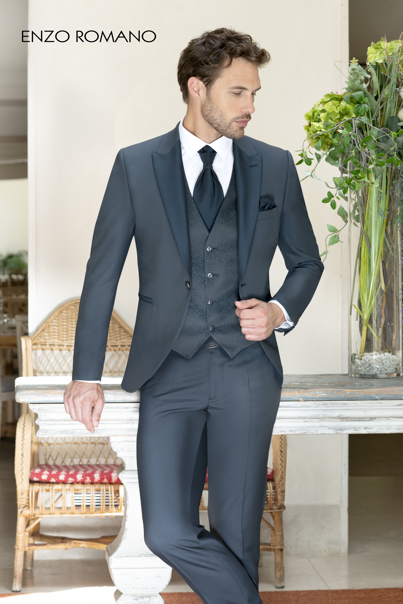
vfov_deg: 23.9
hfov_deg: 16.1
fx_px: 1427
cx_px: 202
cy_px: 302
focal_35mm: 85
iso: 200
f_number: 7.1
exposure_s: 1/40
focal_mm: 85
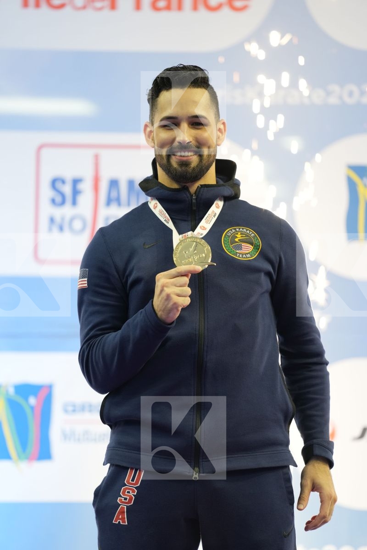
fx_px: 3058
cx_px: 184
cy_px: 275
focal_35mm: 200
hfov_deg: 6.9
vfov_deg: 10.3
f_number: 2.8
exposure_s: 1/250
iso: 1000
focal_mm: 200
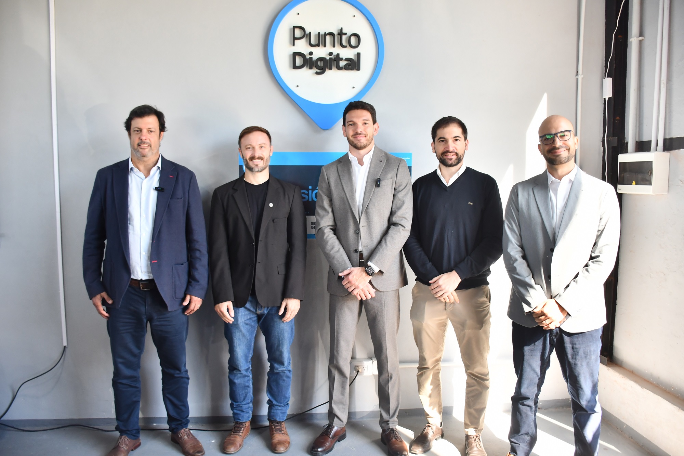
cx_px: 342
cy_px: 228
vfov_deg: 47.9
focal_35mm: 27
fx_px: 513
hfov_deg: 67.4
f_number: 3.5
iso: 500
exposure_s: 1/125
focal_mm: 18
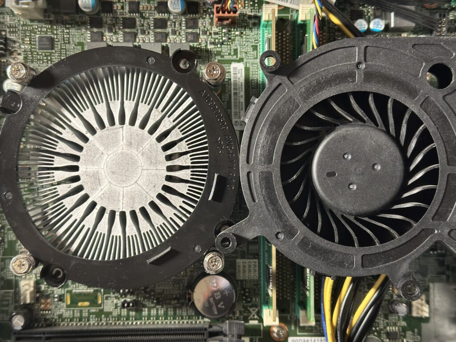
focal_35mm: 48
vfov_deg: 30.3
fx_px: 632
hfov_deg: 39.7
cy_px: 171
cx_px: 228
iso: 200
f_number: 1.78
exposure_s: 1/33
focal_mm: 6.86
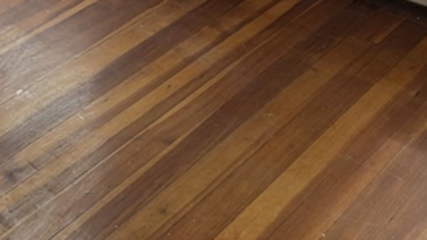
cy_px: -360
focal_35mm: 95
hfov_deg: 20.7
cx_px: -106
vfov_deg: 10.7
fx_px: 1076
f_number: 1.8
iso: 40
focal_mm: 5.4
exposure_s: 1/180
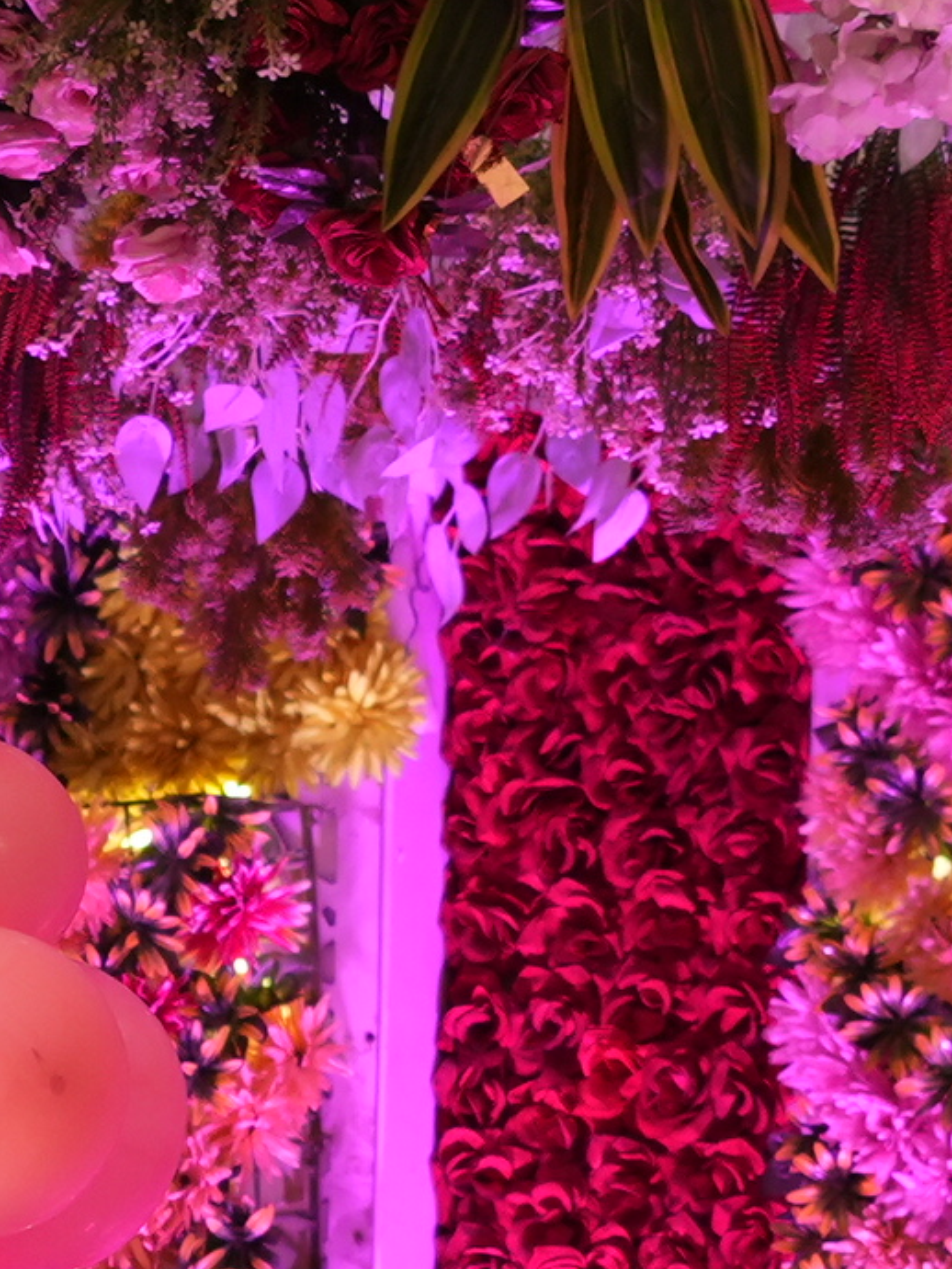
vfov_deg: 6.1
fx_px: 11763
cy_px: 1756
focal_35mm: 321
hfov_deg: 4.5
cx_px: -1919
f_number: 2.8
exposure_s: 1/160
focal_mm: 50
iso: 500
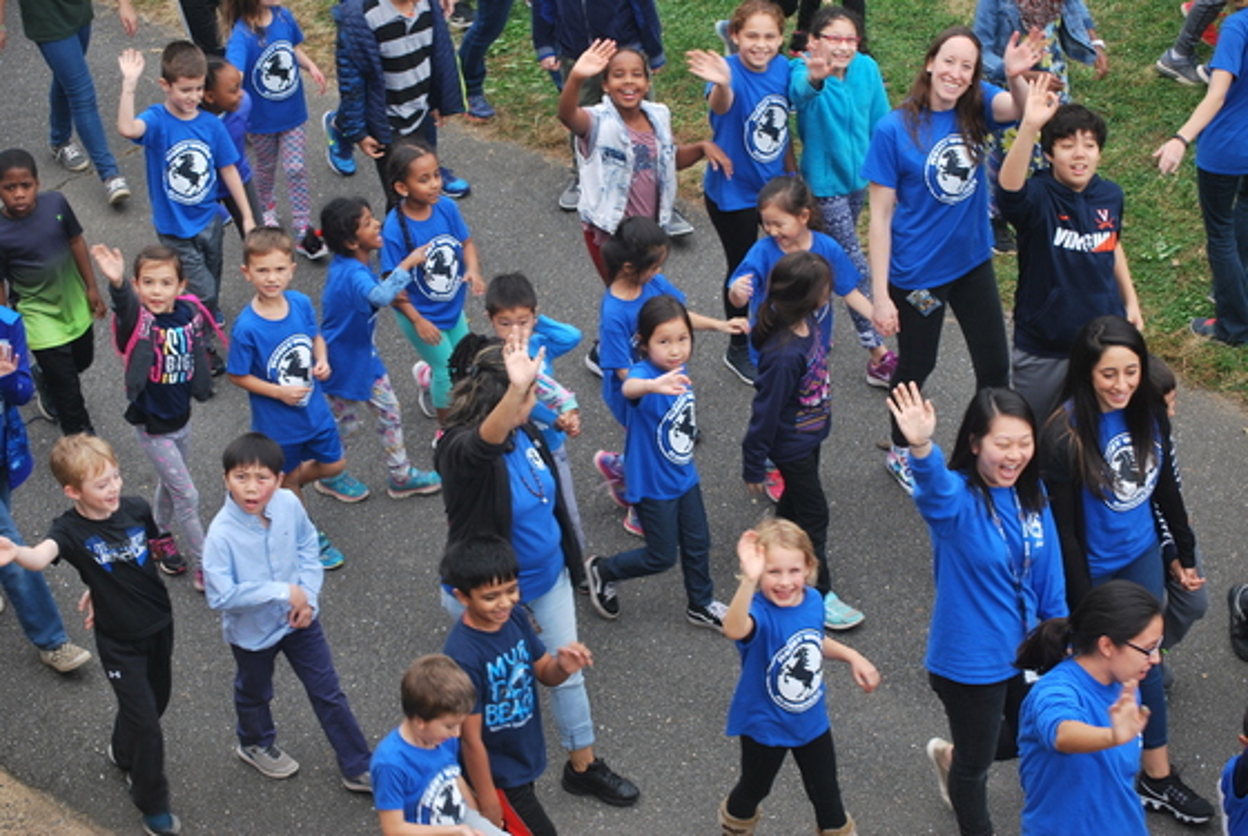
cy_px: 418
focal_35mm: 82
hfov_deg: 24.6
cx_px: 624
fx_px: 2864
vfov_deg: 16.6
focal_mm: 55
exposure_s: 1/125
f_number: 5.6
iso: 160
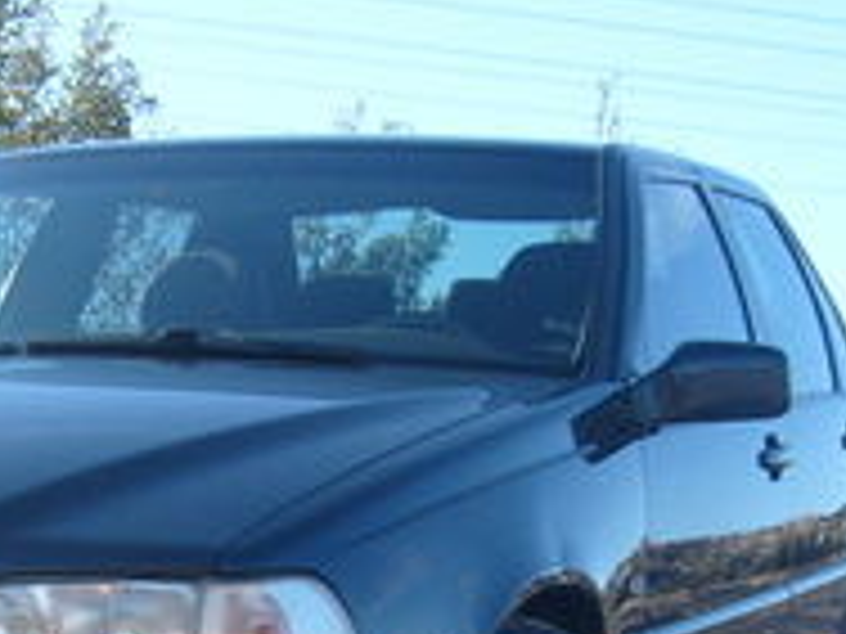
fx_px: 2908
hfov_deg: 16.5
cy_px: 665
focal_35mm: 119
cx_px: 315
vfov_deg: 12.3
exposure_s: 1/125
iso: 80
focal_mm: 5.8
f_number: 7.1
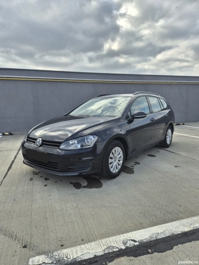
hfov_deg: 58.9
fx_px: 176
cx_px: 100
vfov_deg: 73.9
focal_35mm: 23
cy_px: 132
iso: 25
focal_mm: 5.4
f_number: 1.8
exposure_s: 1/1111
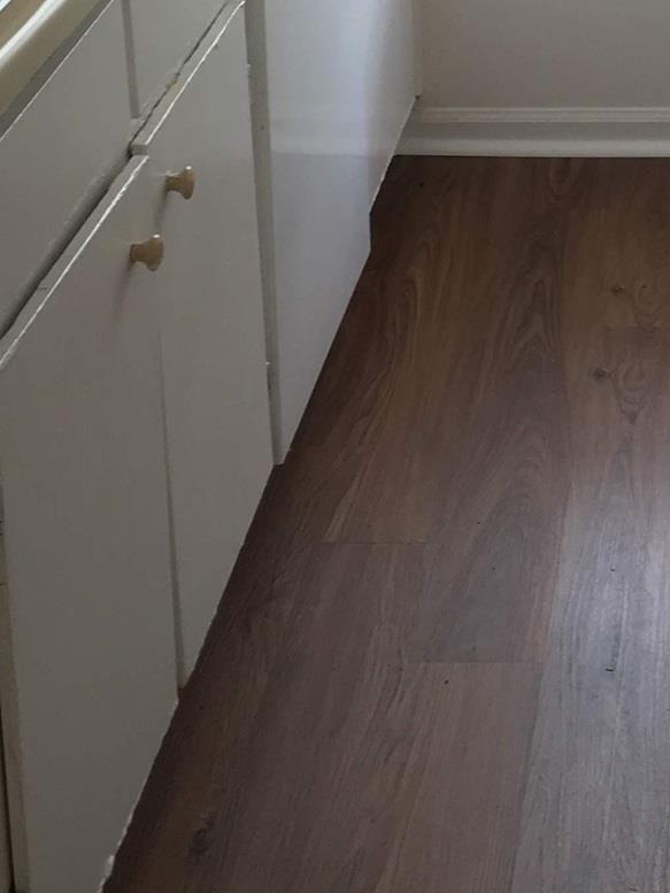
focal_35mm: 86
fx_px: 2219
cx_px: 736
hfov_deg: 16.6
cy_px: -109
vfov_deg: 21.5
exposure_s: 1/30
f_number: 2.2
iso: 40
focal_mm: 4.15
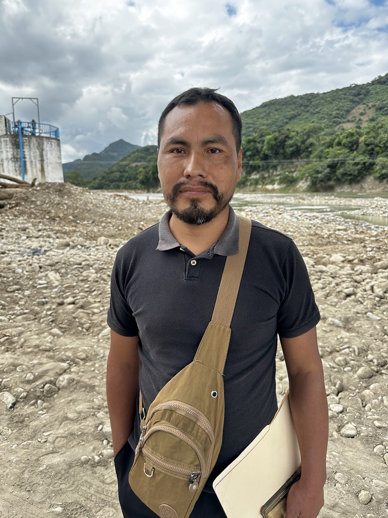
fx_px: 359
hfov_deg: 56.8
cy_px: 259
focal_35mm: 24
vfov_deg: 71.6
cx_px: 194
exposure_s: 1/1050
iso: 80
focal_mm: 6.86
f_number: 1.78
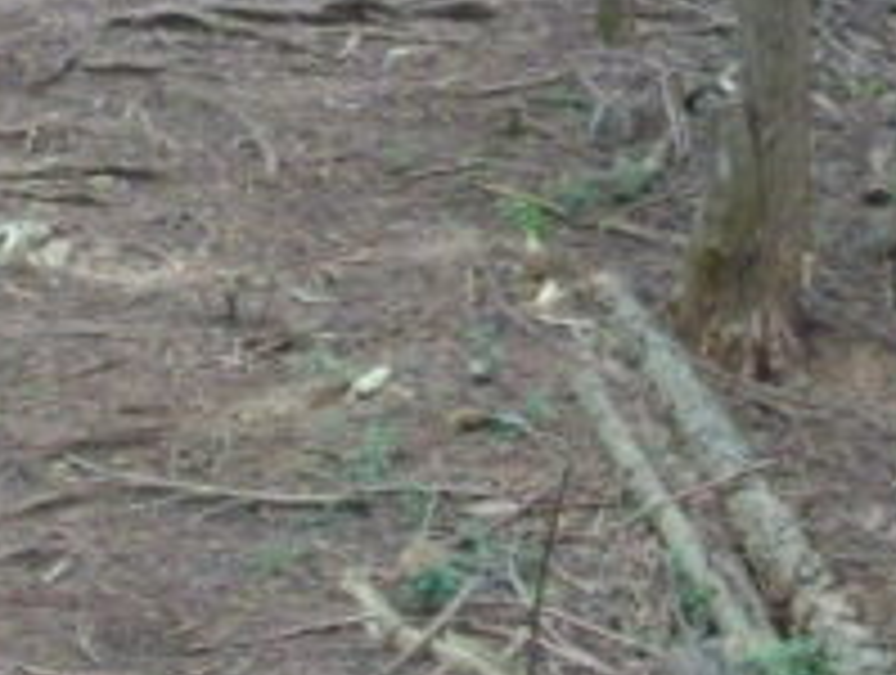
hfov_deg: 10.4
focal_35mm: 190
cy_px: -274
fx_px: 4927
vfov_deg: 7.7
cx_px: 311
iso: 200
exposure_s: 1/50
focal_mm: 6.2
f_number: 2.8
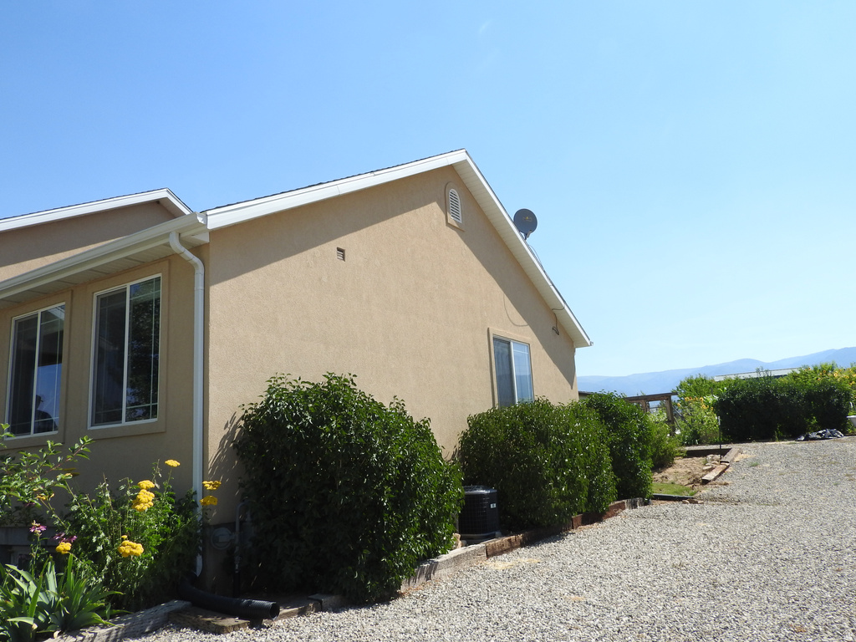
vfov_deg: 49.7
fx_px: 692
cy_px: 321
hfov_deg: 63.4
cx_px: 428
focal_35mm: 28
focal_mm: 5
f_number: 3.5
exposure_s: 1/1250
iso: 100
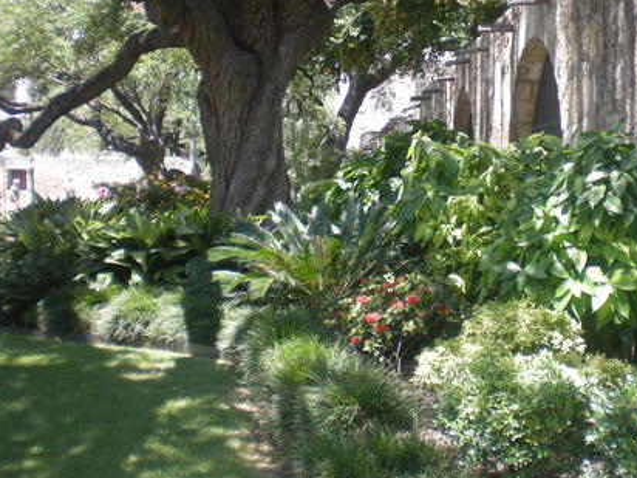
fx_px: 1086
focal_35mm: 59
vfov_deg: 24.7
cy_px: 161
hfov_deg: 32.1
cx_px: 482
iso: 64
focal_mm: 6.3
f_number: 3.1
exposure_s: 1/97
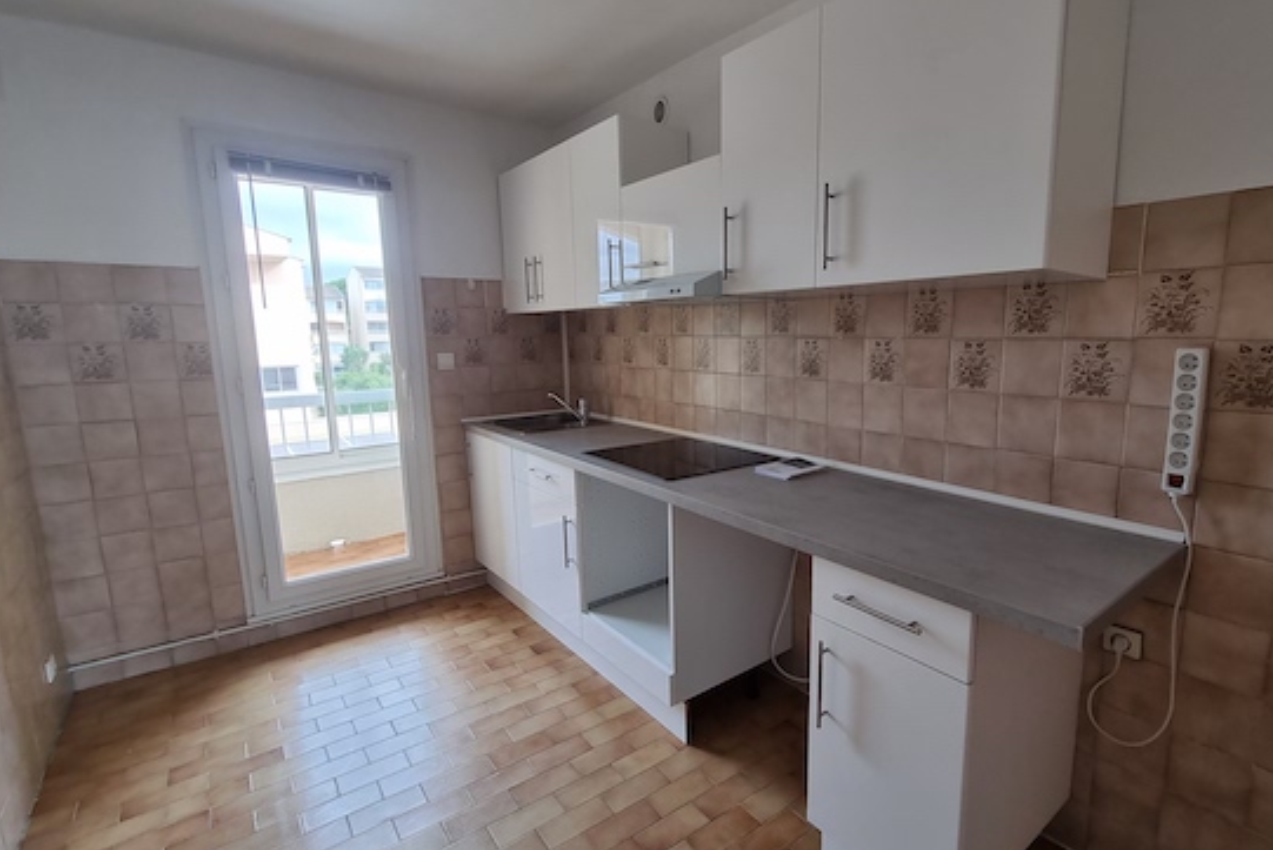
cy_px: 414
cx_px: 722
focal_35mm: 16
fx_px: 566
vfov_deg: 73.8
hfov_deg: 96.1
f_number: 2.2
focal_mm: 2.2
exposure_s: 1/50
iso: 80
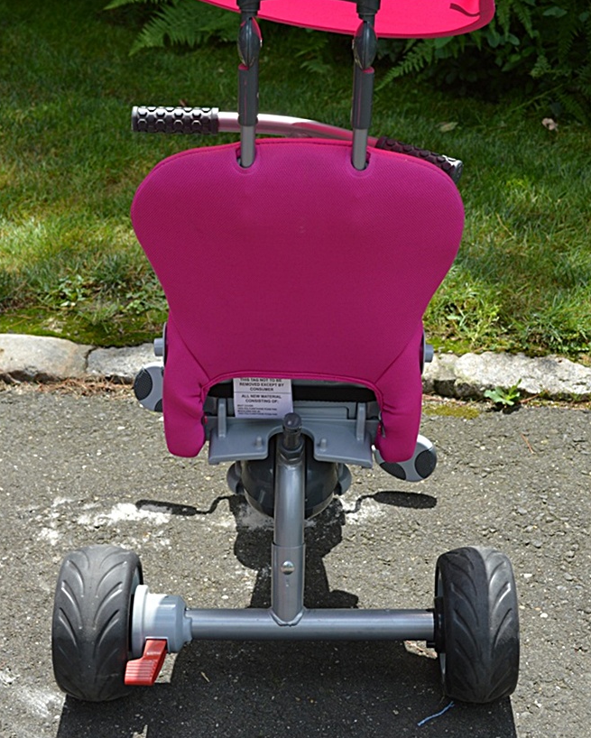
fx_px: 1202
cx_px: 299
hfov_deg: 27.6
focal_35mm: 55
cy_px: 374
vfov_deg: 34.1
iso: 100
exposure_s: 1/160
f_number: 6.3
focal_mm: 32
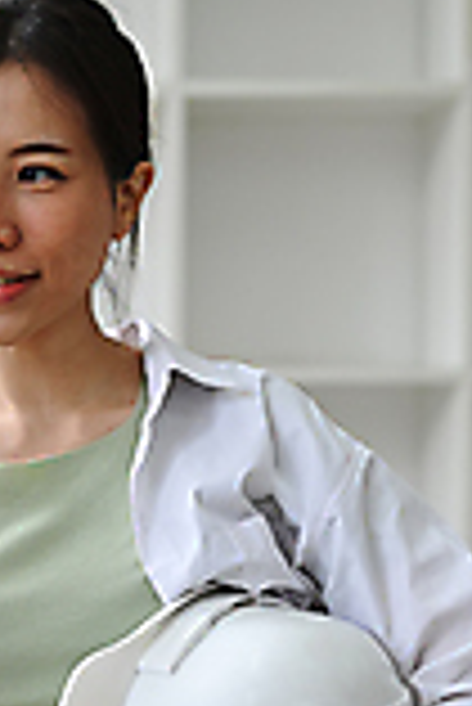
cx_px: -29
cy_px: 468
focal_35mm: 127
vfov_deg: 16.1
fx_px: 2492
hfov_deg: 10.7
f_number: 2.2
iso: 250
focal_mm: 50
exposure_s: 1/160
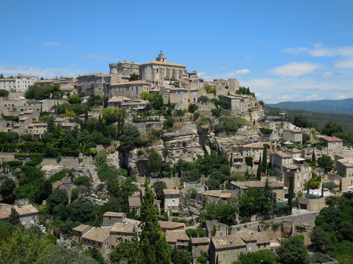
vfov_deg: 36.8
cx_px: 176
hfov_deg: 47.9
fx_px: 398
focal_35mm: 39
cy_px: 132
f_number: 3.9
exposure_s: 1/1250
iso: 125
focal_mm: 7
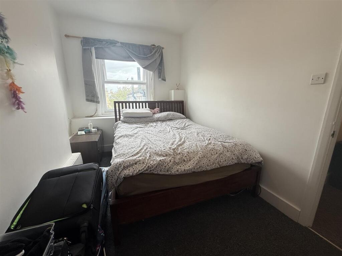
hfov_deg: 102.1
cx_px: 171
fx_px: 138
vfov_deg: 85.7
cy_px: 128
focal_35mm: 14
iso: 80
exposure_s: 1/99
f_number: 2.2
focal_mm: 2.22
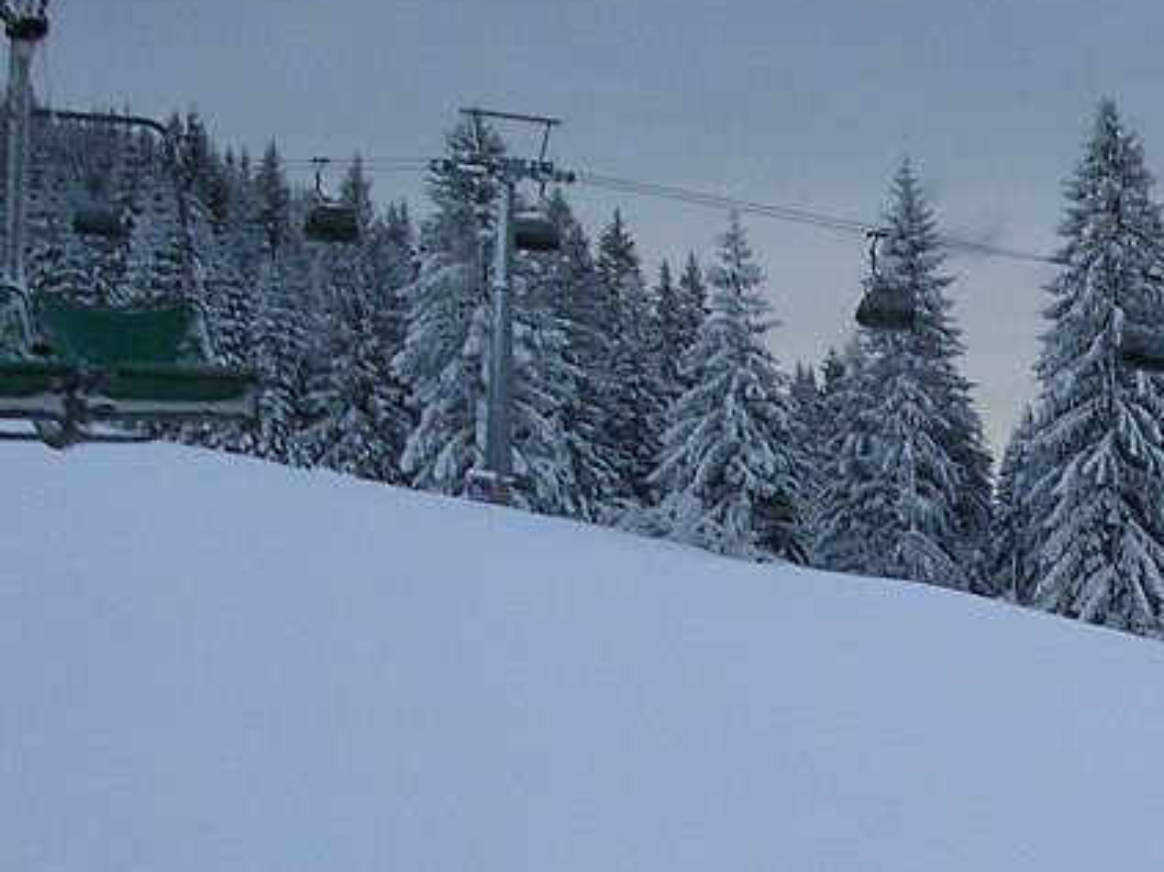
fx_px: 3093
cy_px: 883
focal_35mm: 92
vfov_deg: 15.7
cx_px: 1299
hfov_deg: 20.3
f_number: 5.6
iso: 100
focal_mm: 5.8
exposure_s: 1/148
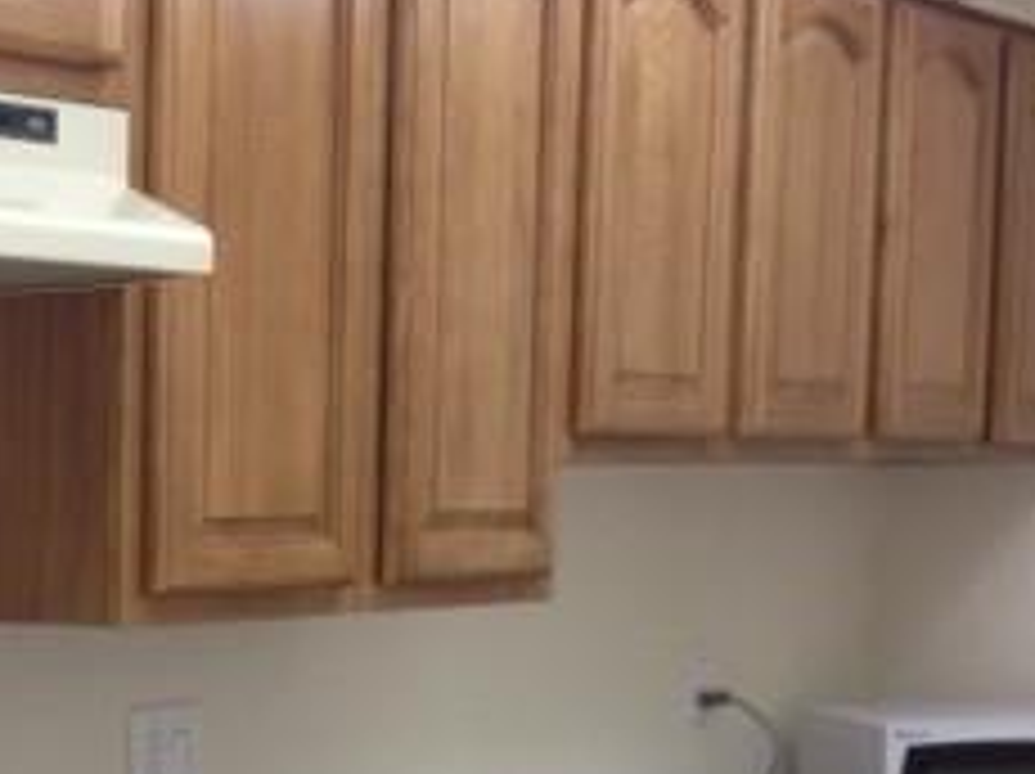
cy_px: 765
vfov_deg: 15.7
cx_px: -158
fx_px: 2748
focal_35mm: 92
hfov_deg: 20.2
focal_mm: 4.13
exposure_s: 1/20
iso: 50
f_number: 2.4
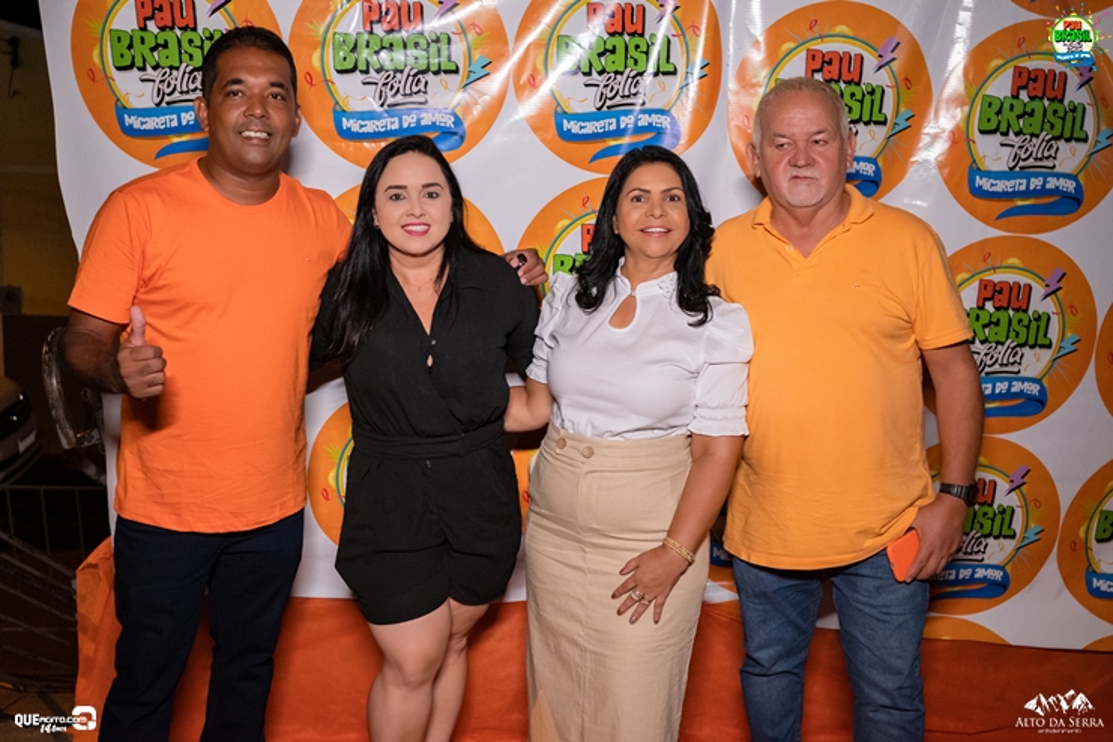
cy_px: 371
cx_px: 556
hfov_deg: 53.1
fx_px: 1113
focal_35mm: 36
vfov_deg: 36.9
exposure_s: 1/400
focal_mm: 24
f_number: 2.8
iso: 2500
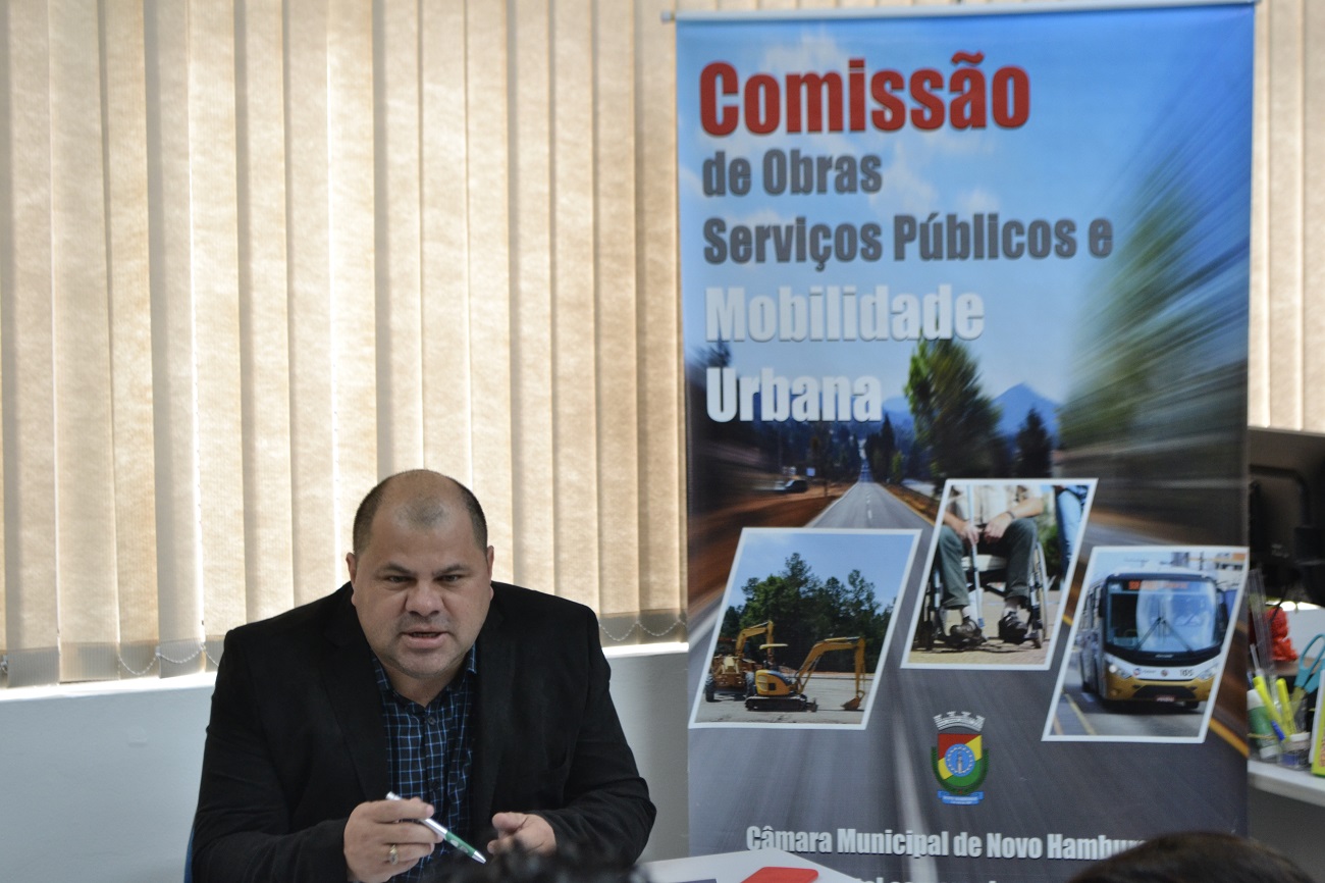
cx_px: 662
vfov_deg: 18.9
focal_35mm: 72
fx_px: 2649
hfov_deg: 28.1
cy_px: 442
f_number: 5.6
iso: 800
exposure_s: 1/40
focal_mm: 48
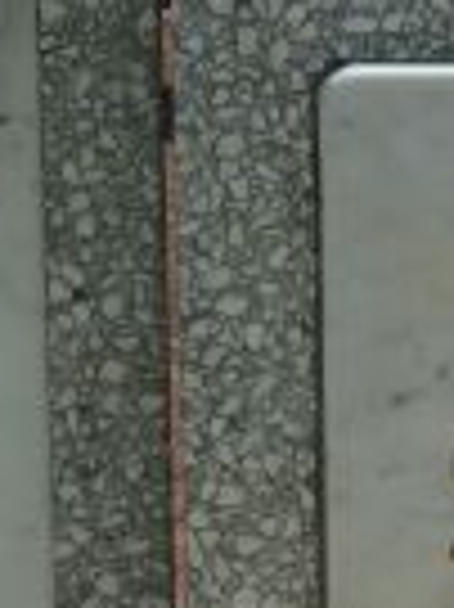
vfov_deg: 4.7
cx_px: 737
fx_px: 7409
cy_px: 748
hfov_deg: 3.5
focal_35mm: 423
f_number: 5
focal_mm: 19.5
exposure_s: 1/500
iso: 80
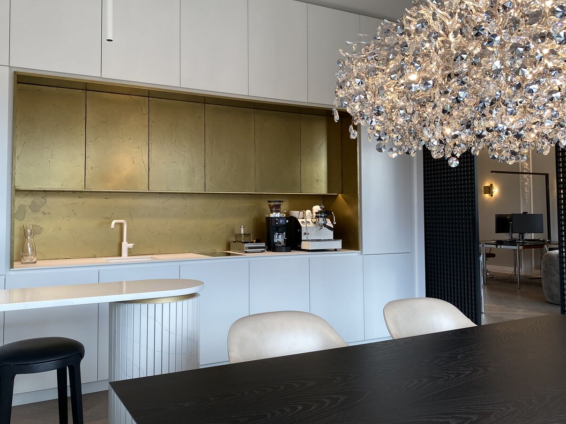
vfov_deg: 45.4
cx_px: 275
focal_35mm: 31
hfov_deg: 58.3
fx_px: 507
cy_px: 193
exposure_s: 1/100
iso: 40
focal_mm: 4.25
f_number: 1.8
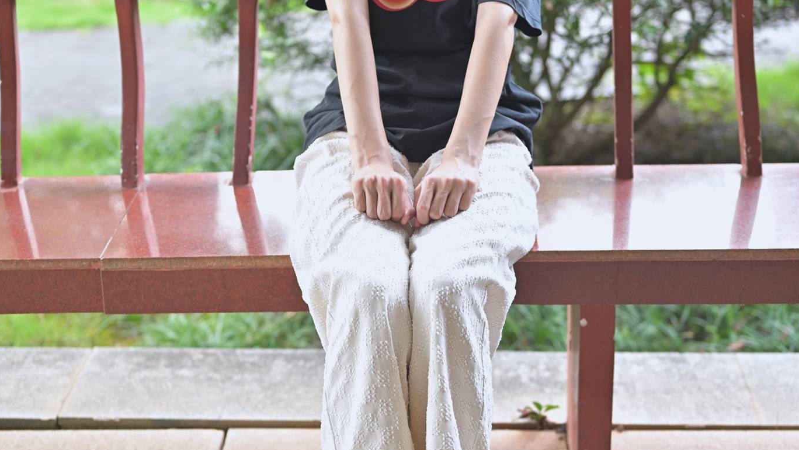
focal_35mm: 79
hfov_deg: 26.8
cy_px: 164
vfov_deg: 15.3
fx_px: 1674
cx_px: 399
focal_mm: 50
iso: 450
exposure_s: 1/100
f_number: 2.2
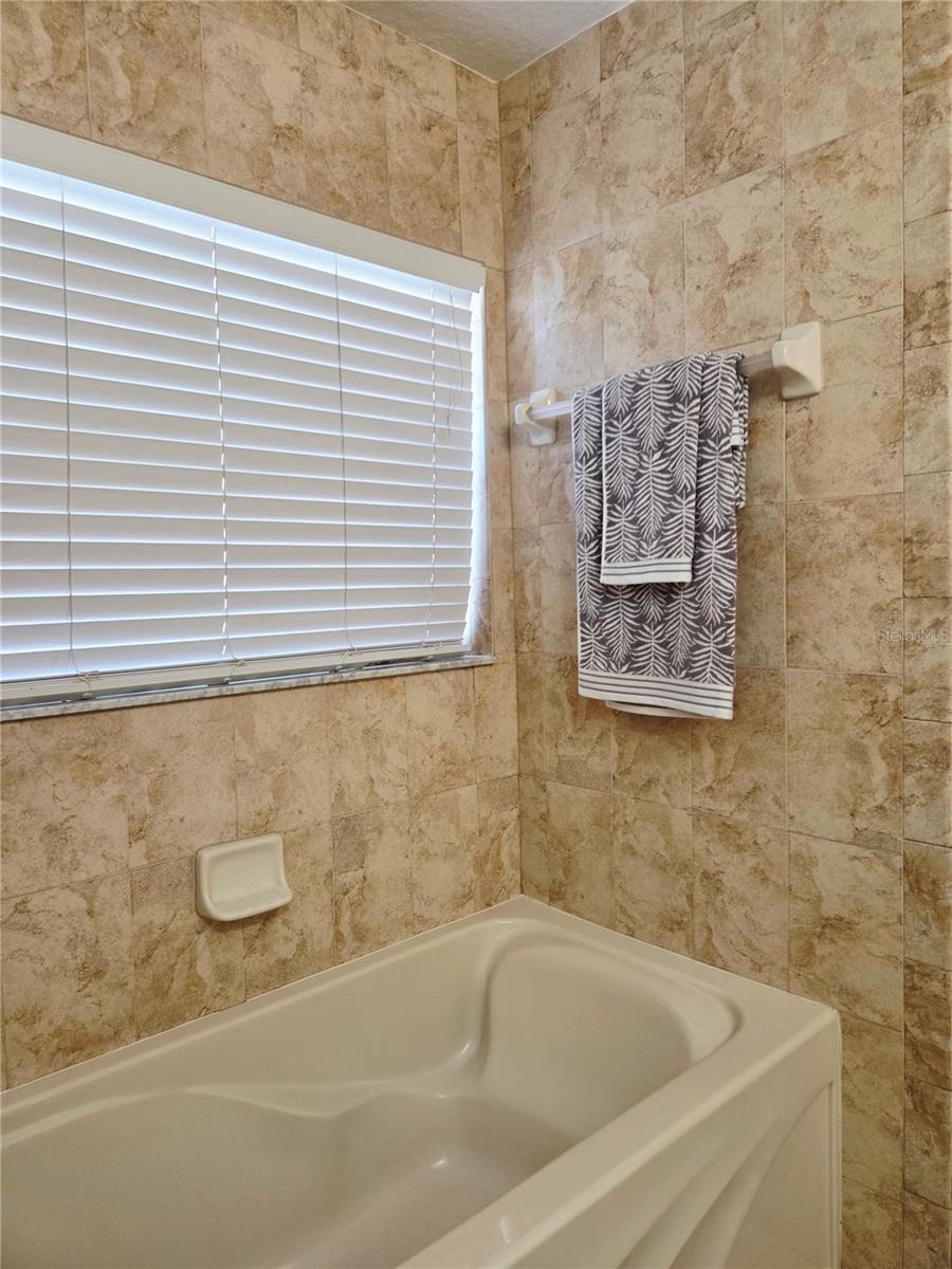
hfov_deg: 58.9
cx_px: 476
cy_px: 634
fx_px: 843
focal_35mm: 23
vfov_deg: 73.9
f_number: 1.8
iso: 320
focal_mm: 5.4
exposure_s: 1/120
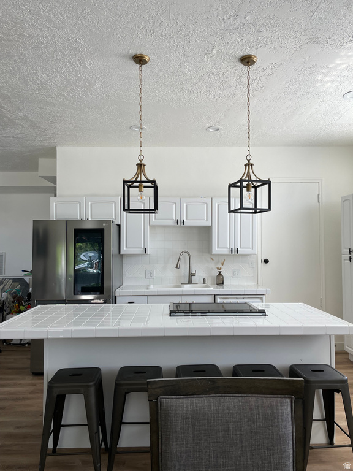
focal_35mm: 26
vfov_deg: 67.3
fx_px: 354
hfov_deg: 53.1
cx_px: 176
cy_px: 236
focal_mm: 4.2
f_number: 1.6
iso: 32
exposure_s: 1/344
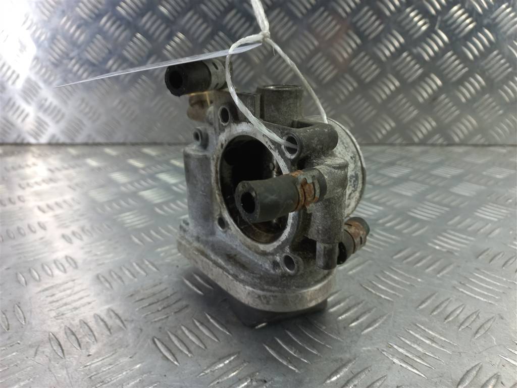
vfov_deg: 54.9
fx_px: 373
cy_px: 194
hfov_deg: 69.4
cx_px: 258
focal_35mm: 25
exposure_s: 1/50
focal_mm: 4.6
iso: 64
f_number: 1.8
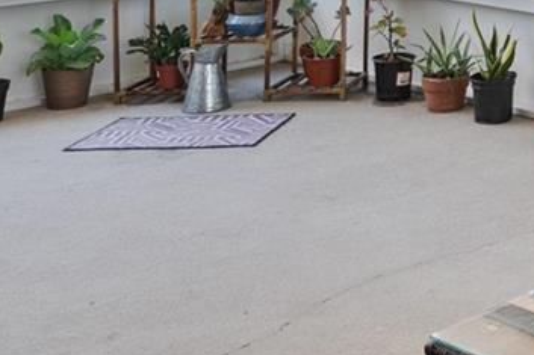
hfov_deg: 20.9
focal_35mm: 77
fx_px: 1142
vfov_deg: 16.3
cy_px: -163
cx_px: 870
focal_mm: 17
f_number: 9
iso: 320
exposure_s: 1/3
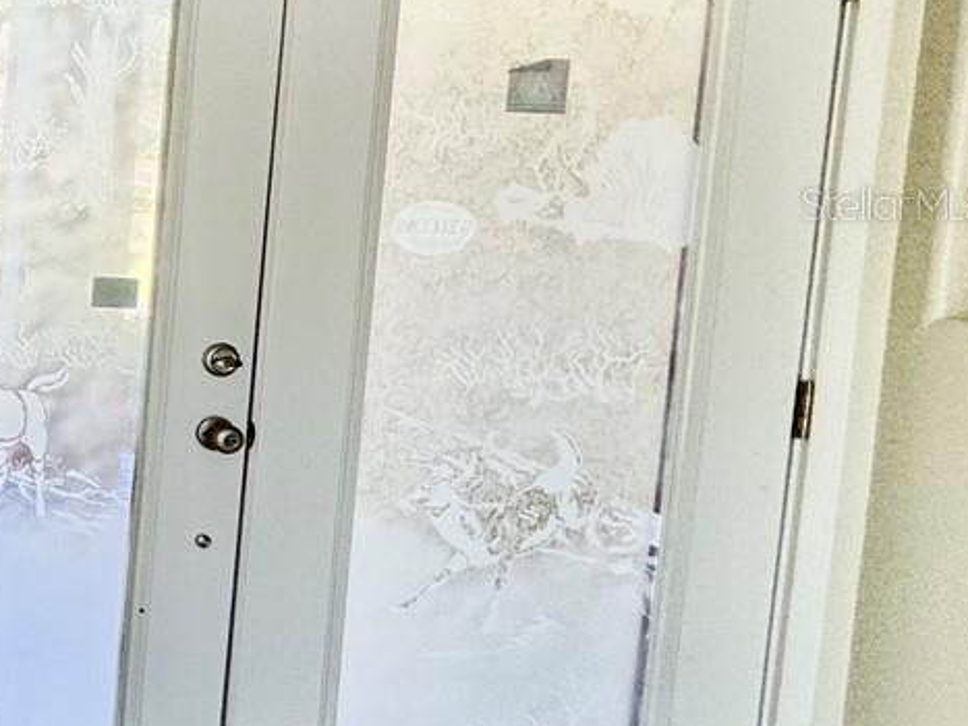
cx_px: -661
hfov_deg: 24.3
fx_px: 1342
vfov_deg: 29.9
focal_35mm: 48
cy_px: 203
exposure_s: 1/120
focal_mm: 2.22
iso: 125
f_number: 2.2
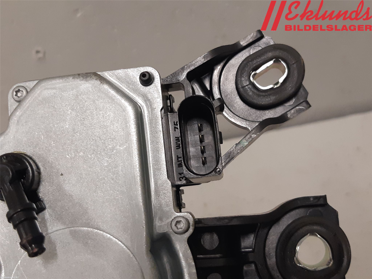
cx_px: 186
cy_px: 140
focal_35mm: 26
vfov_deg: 53.1
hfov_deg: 67.3
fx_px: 279
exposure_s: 1/60
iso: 160
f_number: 1.7
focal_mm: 3.93
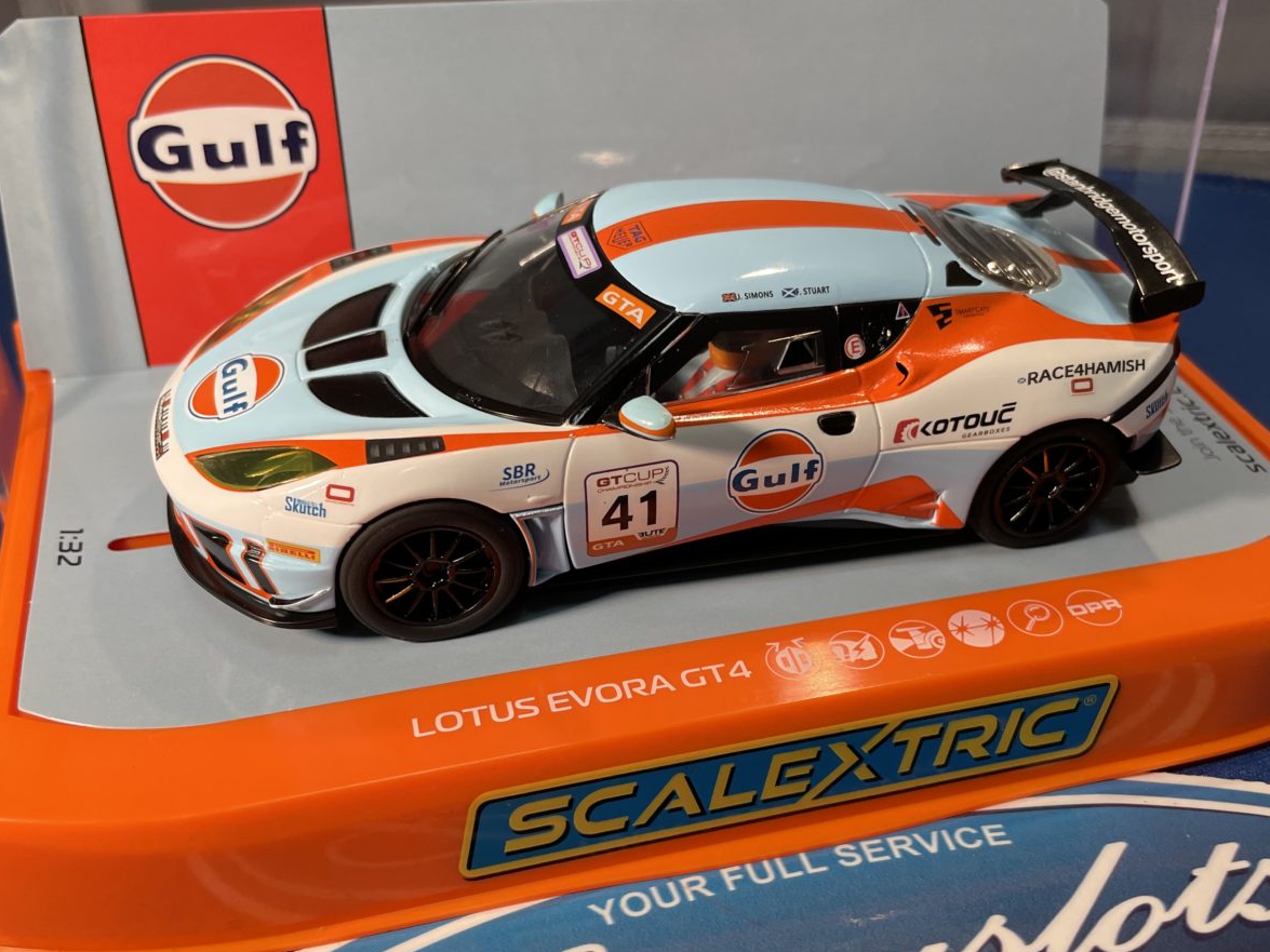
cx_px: 664
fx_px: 1247
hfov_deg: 53.9
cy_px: 567
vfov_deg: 41.6
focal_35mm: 34
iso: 80
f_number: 1.6
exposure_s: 1/120
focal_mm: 4.2
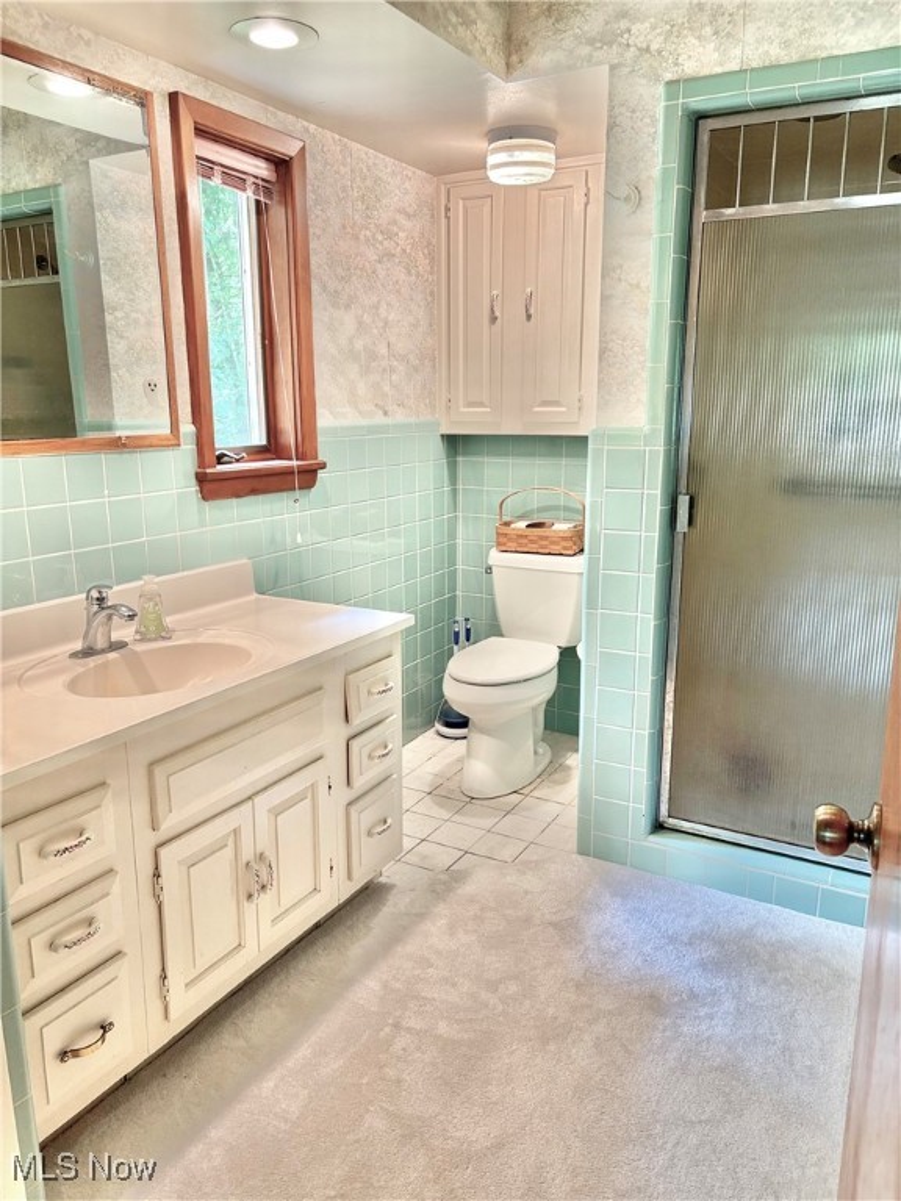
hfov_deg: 53.1
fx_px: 902
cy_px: 600
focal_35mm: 26
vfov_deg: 67.3
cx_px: 450
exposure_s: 1/60
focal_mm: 5.96
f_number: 1.6
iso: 100
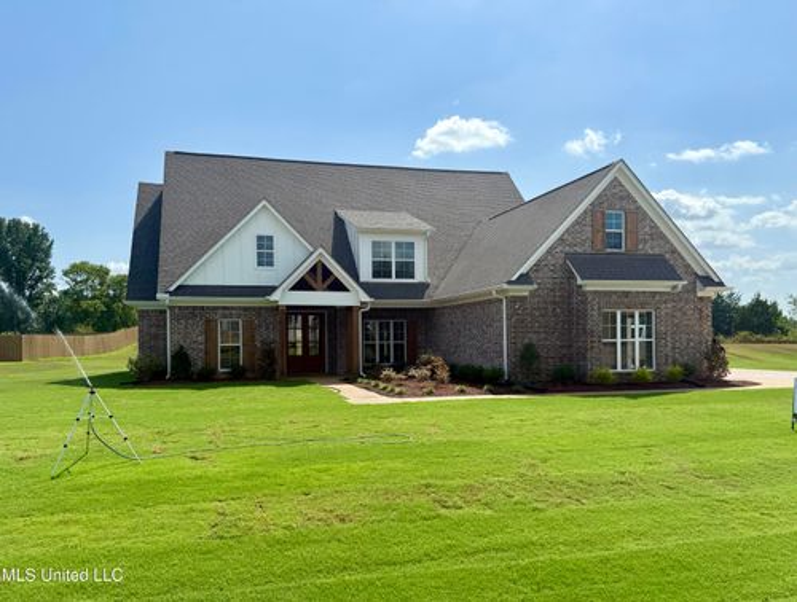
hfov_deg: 71.4
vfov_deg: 57.1
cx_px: 398
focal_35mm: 24
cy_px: 301
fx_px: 554
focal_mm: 6.76
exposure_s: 1/6711
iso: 80
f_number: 1.78
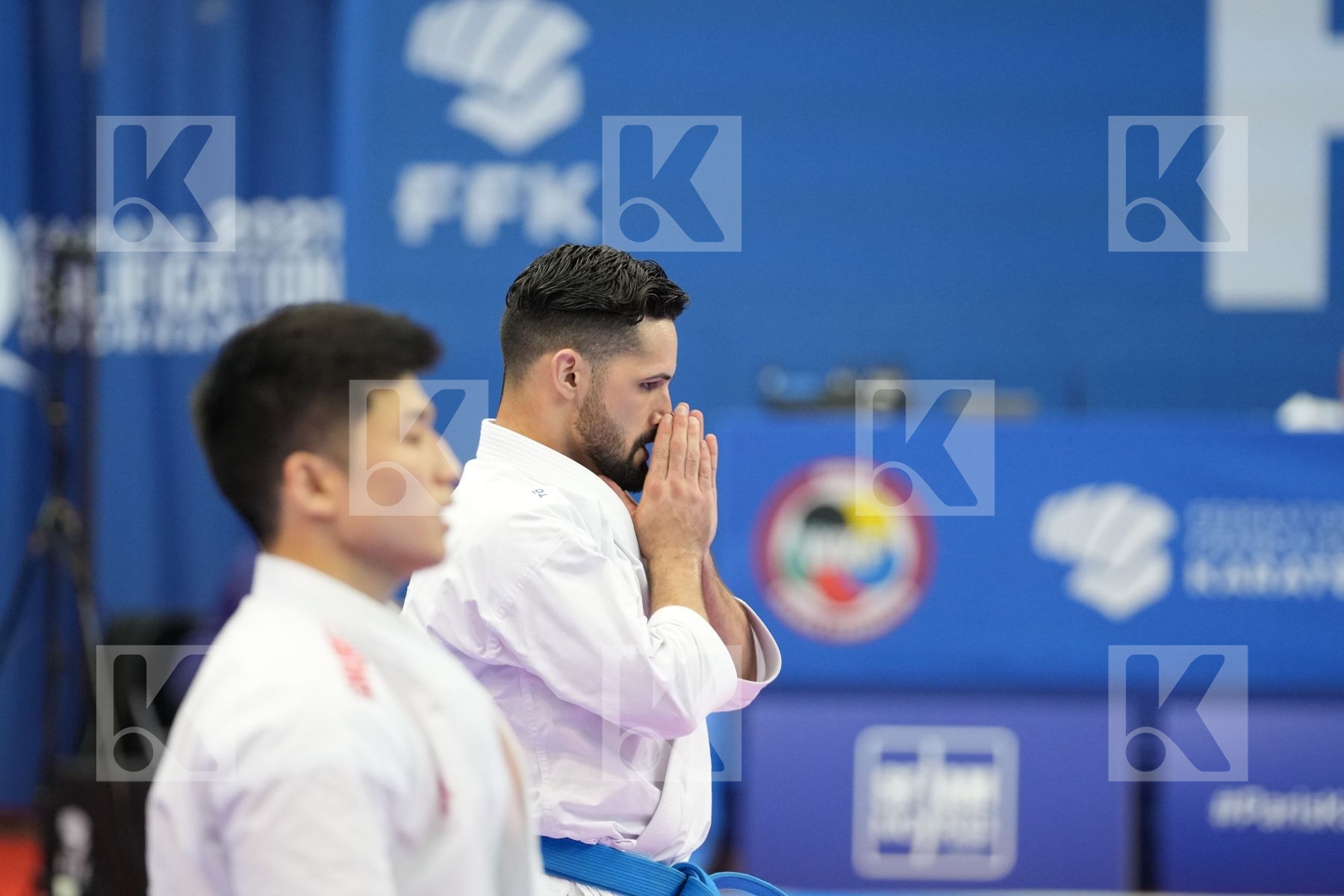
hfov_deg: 8.0
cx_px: 672
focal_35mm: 259
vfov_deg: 5.3
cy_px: 448
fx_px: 9669
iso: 2000
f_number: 2.8
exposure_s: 1/500
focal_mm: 173
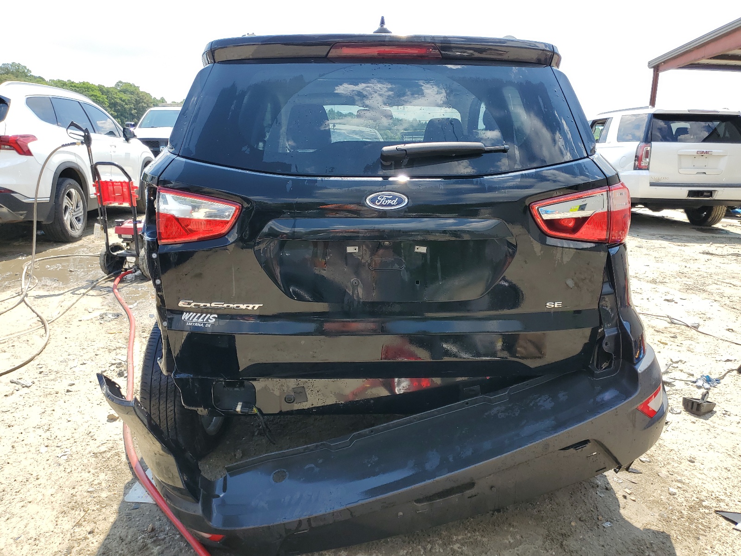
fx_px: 557
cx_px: 370
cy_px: 278
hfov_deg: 67.3
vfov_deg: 53.1
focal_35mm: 26
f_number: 1.5
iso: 50
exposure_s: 1/1111
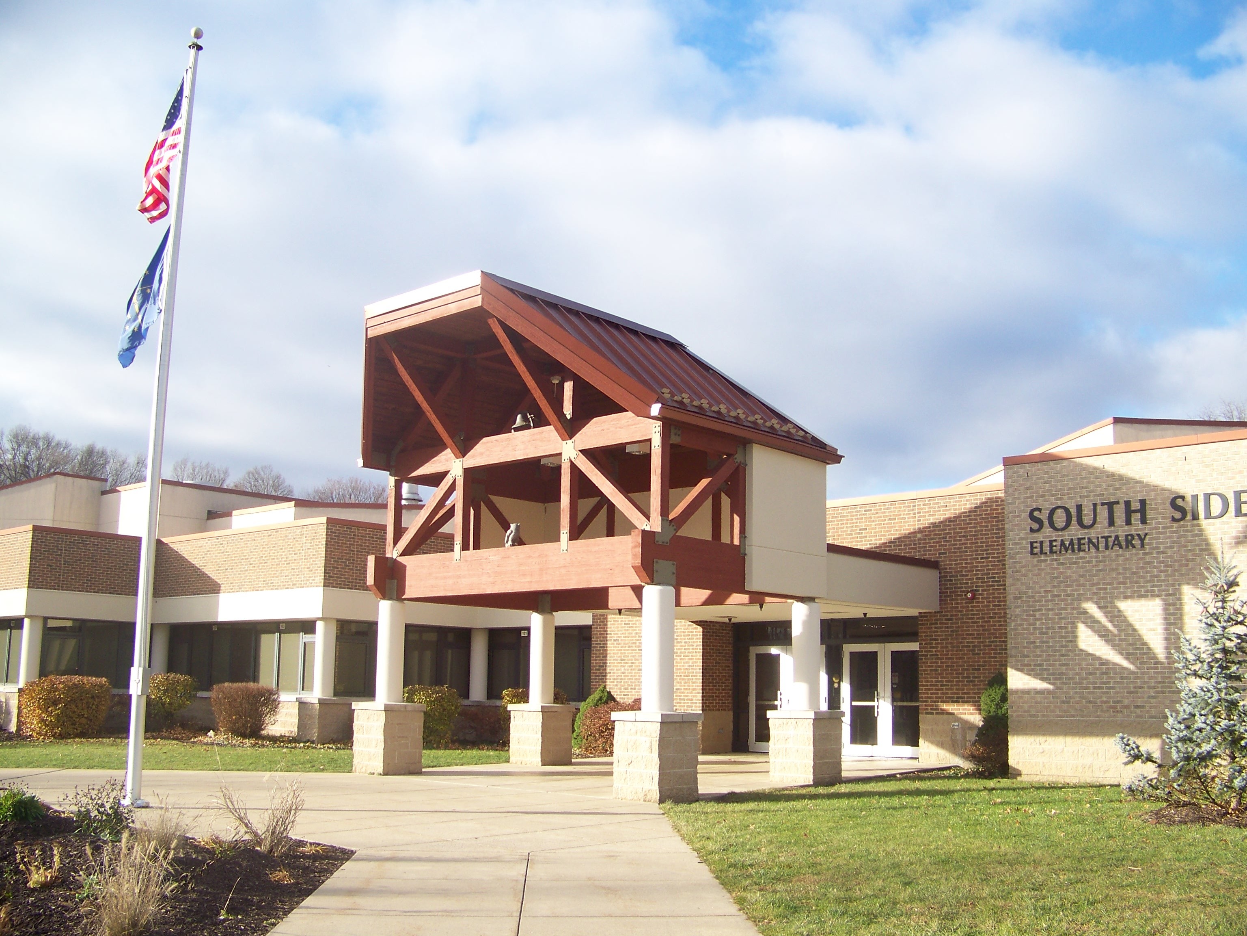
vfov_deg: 39.7
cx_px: 624
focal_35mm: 36
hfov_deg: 51.4
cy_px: 468
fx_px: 1297
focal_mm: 5.85
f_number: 2.8
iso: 64
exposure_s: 1/400
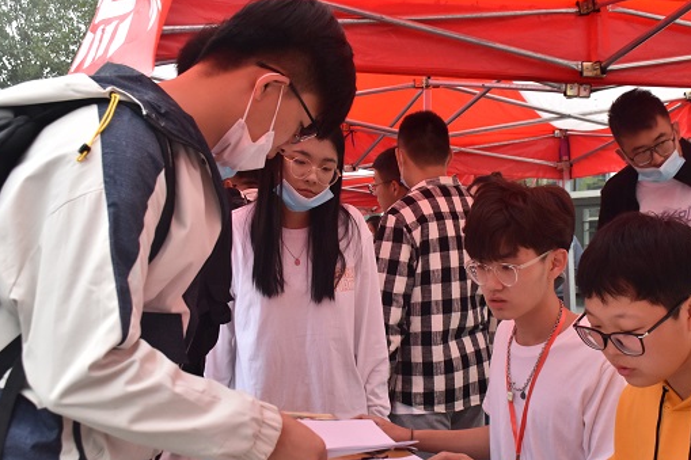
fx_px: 940
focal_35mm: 49
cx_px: 394
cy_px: 261
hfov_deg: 40.3
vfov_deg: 27.5
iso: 1000
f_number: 8
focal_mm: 26
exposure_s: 1/160
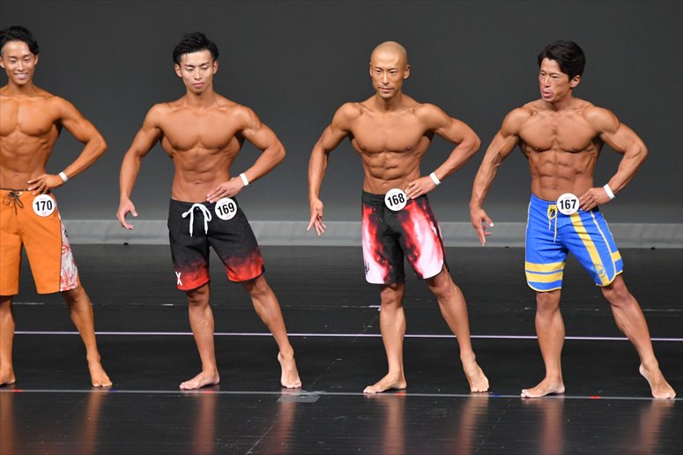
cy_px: 228
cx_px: 342
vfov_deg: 4.0
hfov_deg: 6.0
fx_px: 6542
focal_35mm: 345
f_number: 5.6
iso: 4000
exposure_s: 1/400
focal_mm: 230
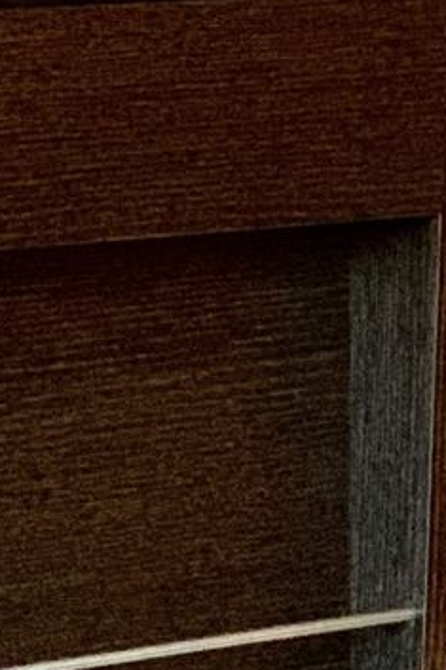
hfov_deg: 4.3
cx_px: 945
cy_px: -184
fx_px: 5840
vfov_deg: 6.5
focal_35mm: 314
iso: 200
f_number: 2.4
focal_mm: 6
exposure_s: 1/60
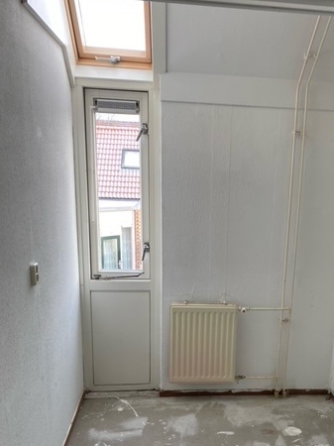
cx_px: 231
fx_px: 476
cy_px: 299
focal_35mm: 37
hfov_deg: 38.1
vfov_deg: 49.2
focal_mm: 4.25
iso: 80
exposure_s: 1/122
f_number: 1.8
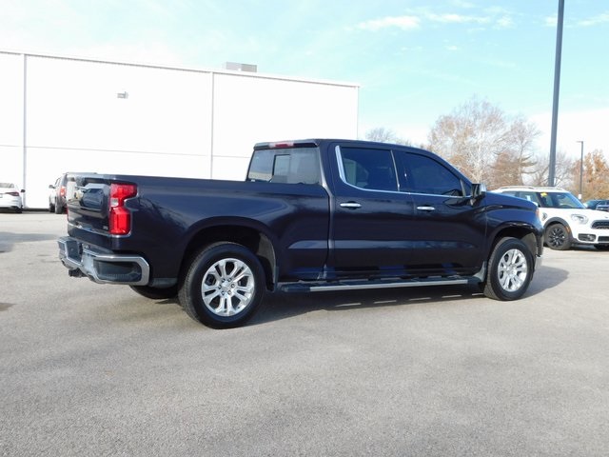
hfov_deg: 51.4
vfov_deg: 39.7
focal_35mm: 36
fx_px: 633
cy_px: 228
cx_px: 304
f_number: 3.5
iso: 125
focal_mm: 6.3
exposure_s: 1/500
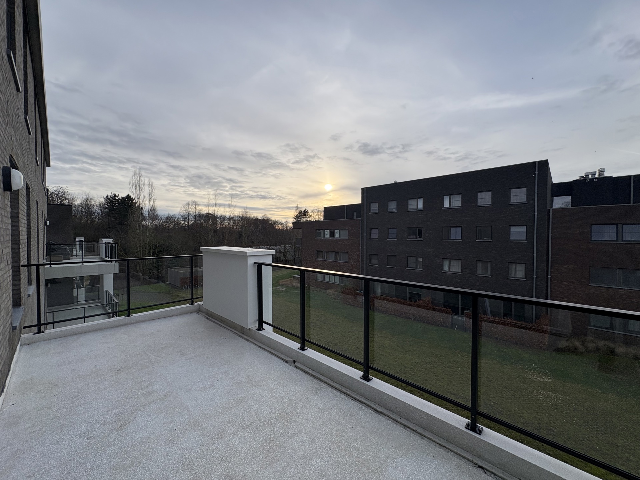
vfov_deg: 85.7
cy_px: 240
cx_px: 320
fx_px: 259
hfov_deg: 102.1
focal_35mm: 14
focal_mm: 2.22
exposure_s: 1/944
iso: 50
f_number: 2.2
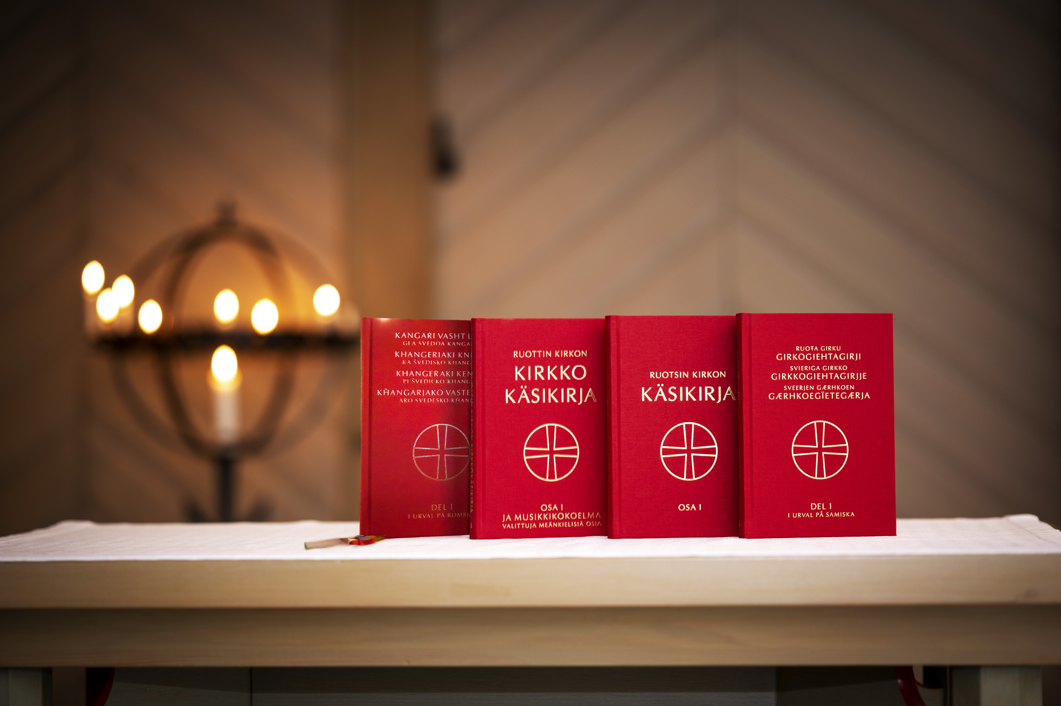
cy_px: 353
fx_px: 2503
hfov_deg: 23.9
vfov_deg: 16.1
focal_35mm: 85
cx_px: 530
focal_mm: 85
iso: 200
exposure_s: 1/30
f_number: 1.8
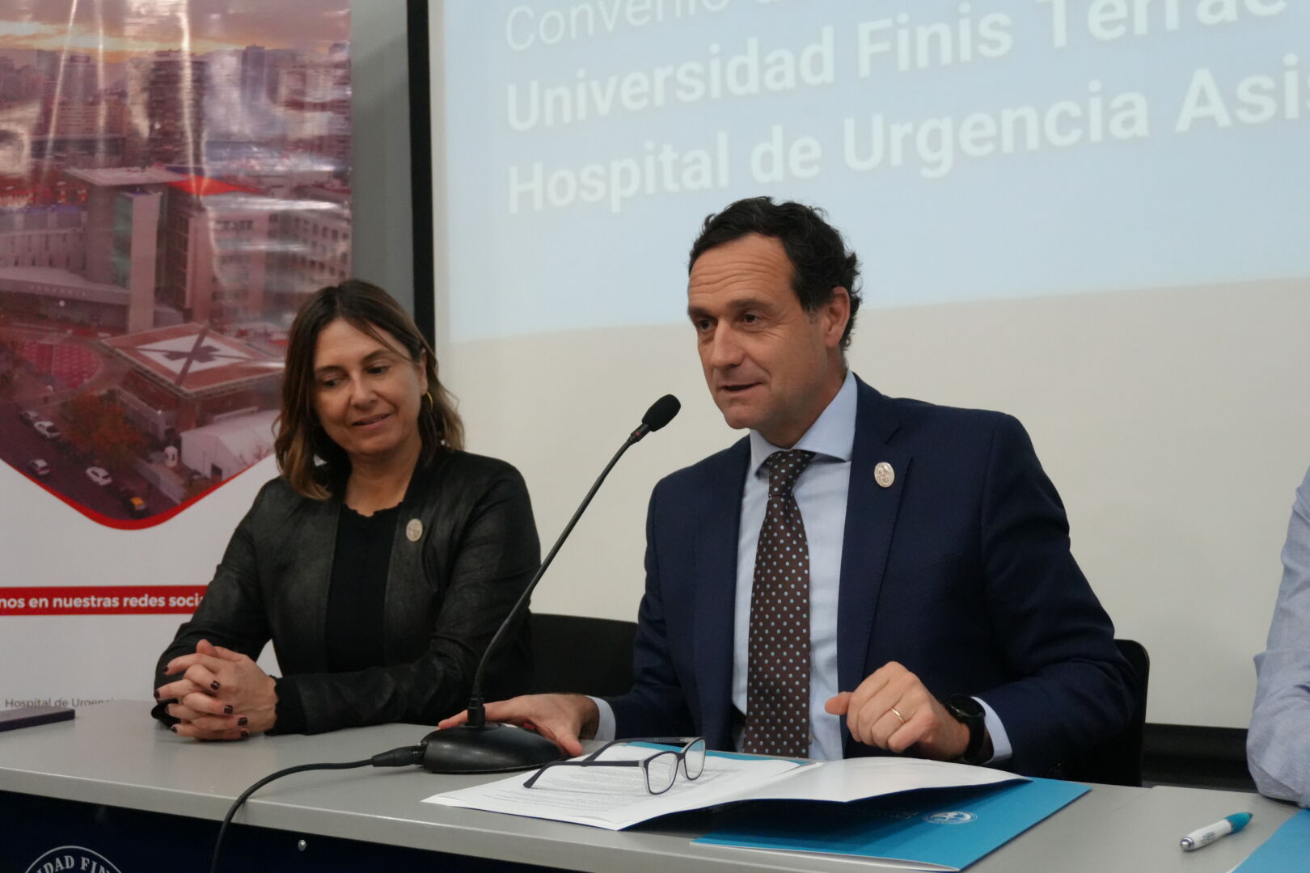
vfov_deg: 28.9
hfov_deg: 42.3
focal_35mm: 46
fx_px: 1692
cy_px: 436
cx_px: 655
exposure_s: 1/160
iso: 5000
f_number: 5
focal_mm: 31
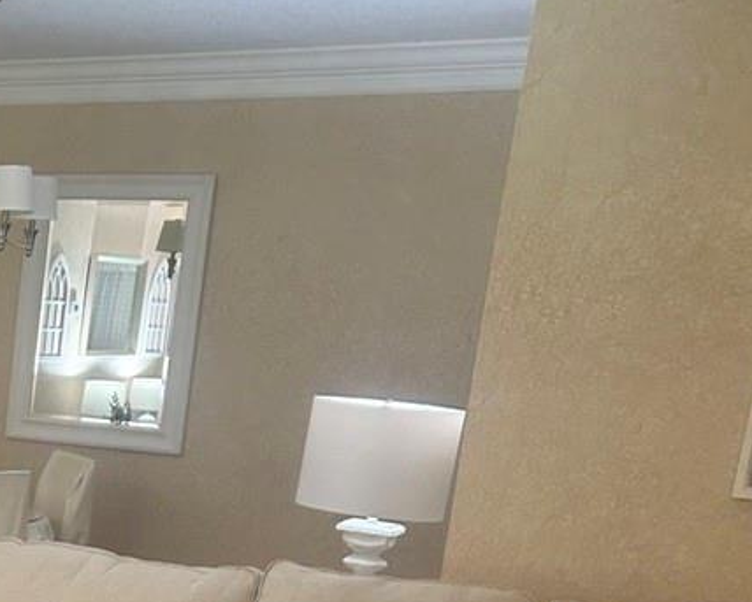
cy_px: 704
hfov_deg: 23.9
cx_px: -220
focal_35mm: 70
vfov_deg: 20.6
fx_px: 1559
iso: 125
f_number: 1.5
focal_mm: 5.7
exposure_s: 1/120
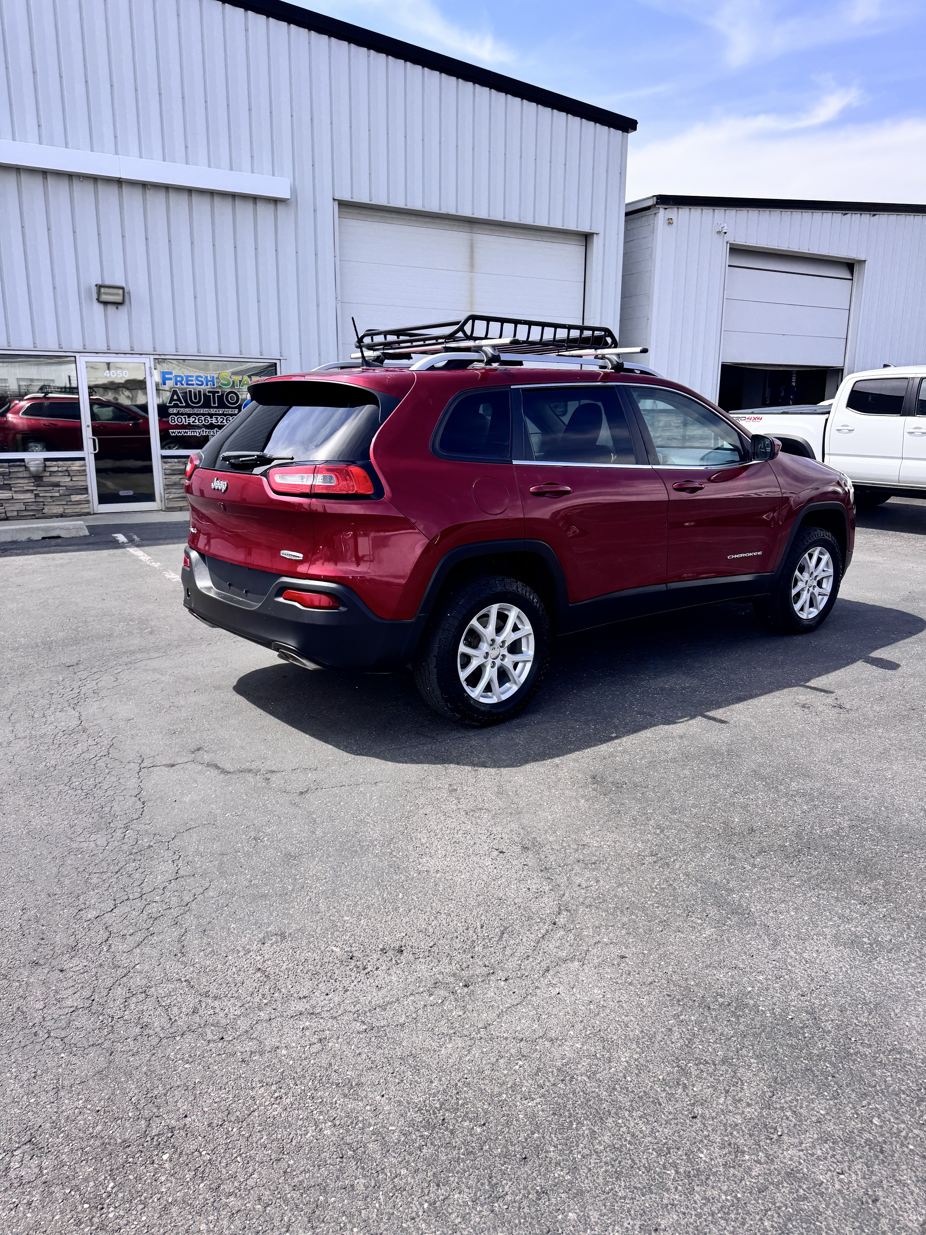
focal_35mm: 24
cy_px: 618
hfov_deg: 56.8
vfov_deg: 71.6
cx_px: 463
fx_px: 856
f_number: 1.78
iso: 80
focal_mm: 6.76
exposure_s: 1/2331
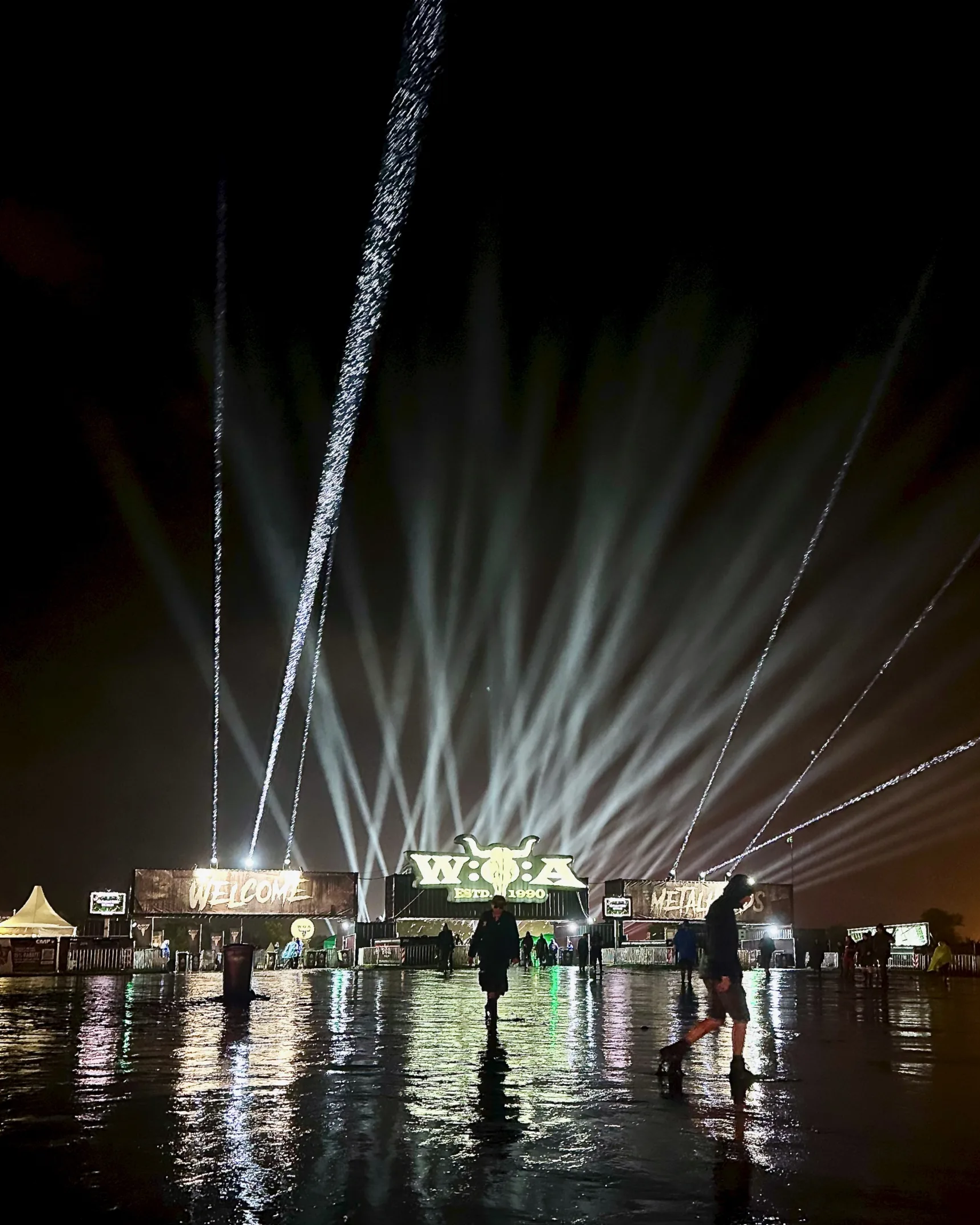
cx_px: 448
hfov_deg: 51.5
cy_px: 717
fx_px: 1015
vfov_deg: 61.8
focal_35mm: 28
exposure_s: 1/50
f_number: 1.78
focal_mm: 6.86
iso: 640
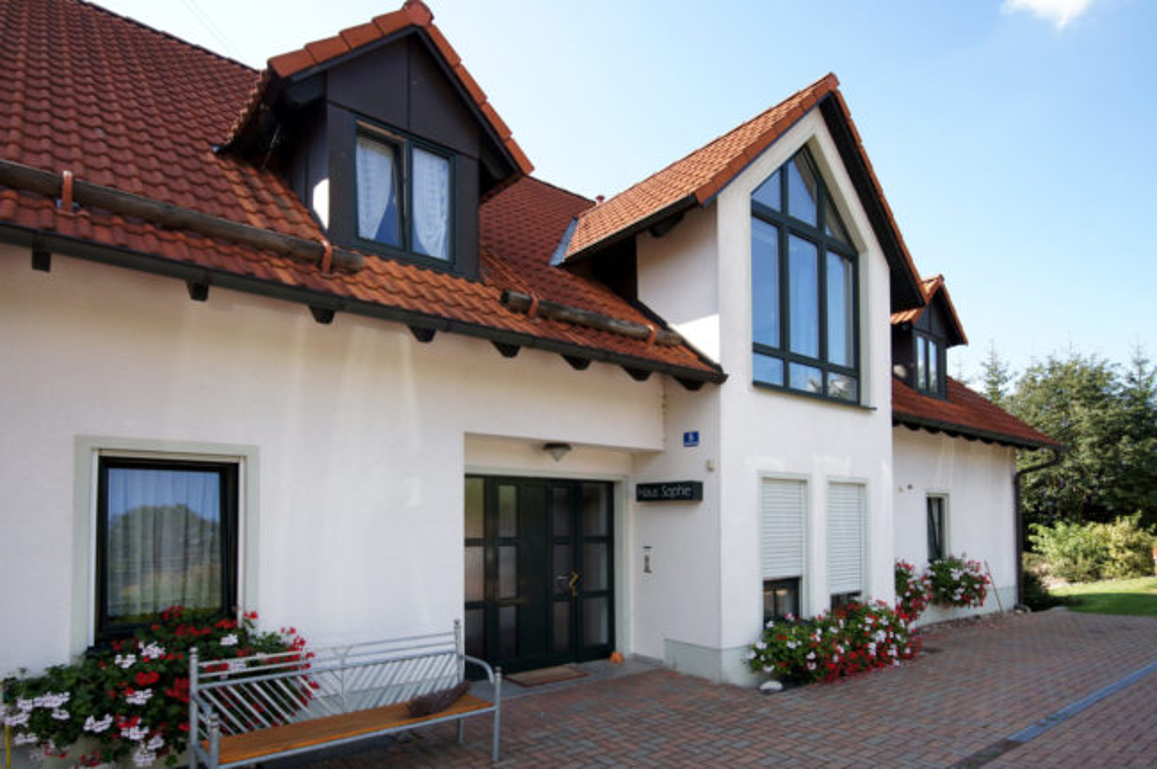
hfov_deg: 90.1
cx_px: 578
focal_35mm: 18
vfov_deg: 67.3
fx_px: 578
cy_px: 384
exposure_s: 1/100
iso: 100
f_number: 8
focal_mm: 12
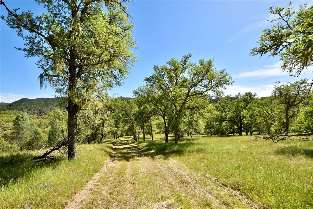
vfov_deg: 77.3
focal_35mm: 15
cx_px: 156
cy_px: 104
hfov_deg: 100.4
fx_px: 130
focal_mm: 10
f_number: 11
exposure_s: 1/400
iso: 400
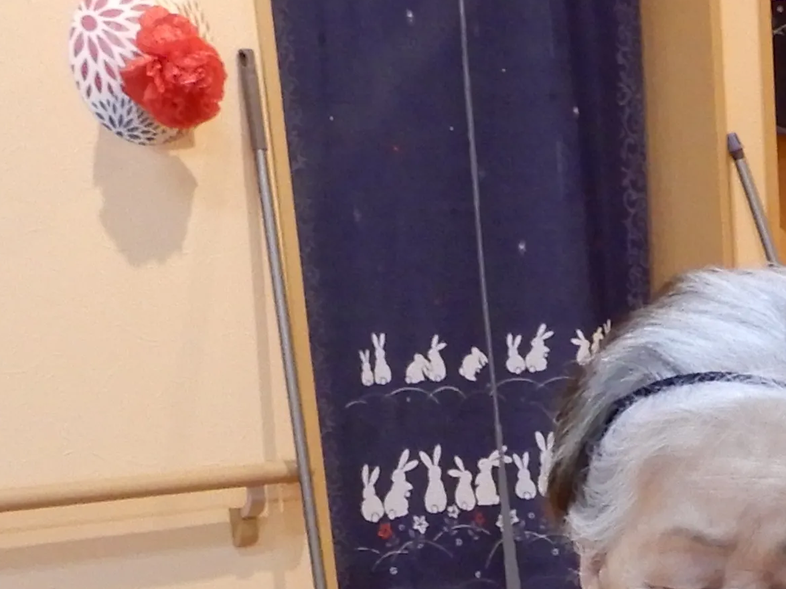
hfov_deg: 17.2
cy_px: 1236
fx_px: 2406
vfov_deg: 12.1
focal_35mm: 106
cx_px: 1073
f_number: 3.4
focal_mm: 4.3
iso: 400
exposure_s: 1/15
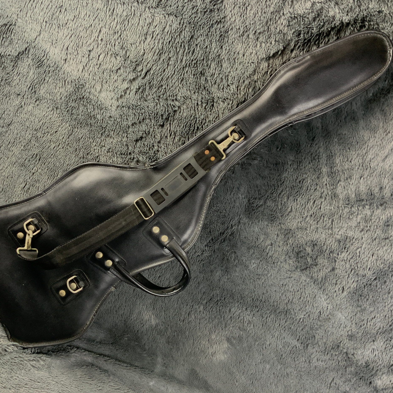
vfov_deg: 47.2
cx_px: 169
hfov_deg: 47.1
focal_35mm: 35
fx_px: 450
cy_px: 194
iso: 100
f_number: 1.8
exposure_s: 1/60
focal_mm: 3
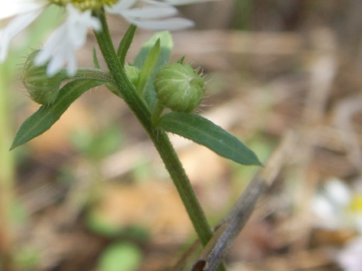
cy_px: 70
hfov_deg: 28.5
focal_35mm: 68
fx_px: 711
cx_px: 135
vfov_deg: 21.4
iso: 50
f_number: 3.5
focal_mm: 6.6
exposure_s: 1/125
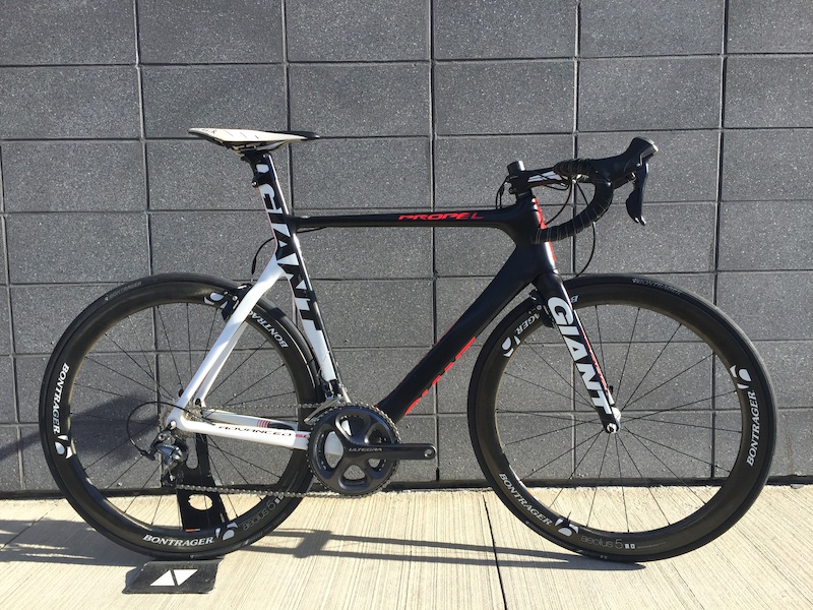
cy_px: 305
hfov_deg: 61.7
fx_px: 681
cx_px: 406
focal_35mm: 29
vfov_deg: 48.2
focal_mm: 4.15
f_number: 2.2
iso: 32
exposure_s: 1/989
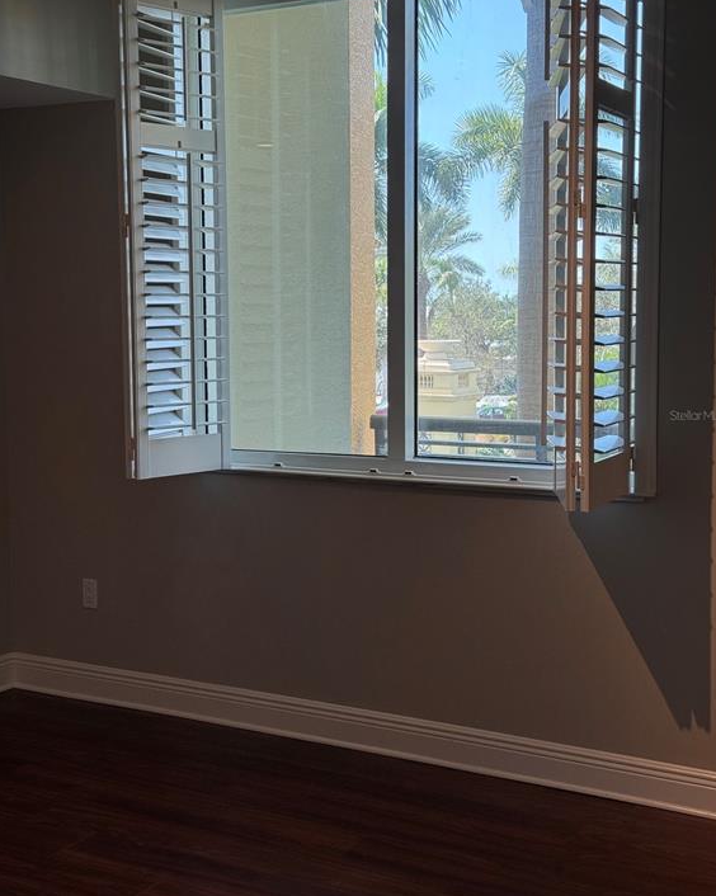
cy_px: 415
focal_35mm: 51
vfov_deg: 36.7
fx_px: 1352
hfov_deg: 29.7
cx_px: 362
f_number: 1.78
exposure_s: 1/256
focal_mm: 6.76
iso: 64
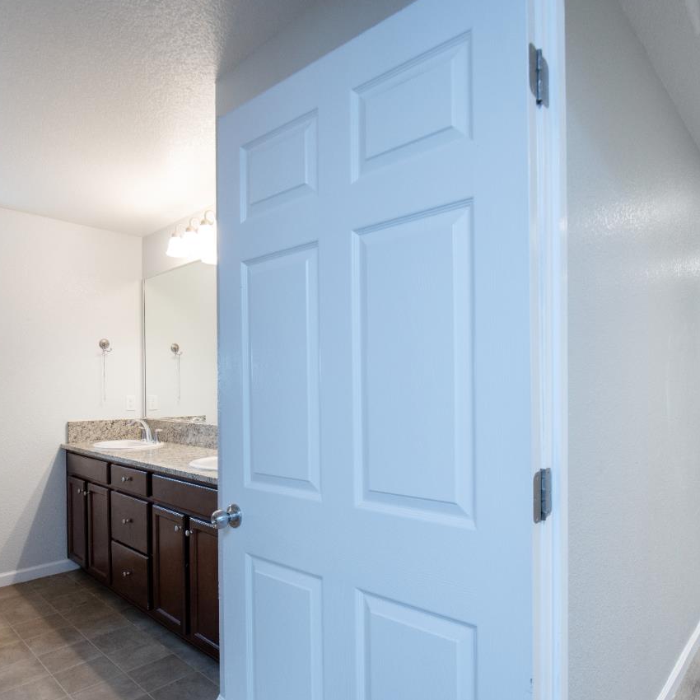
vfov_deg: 71.9
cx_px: 370
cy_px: 392
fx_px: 480
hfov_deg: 72.1
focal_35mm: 21
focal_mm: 14
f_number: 7.1
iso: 160
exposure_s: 1/2.5
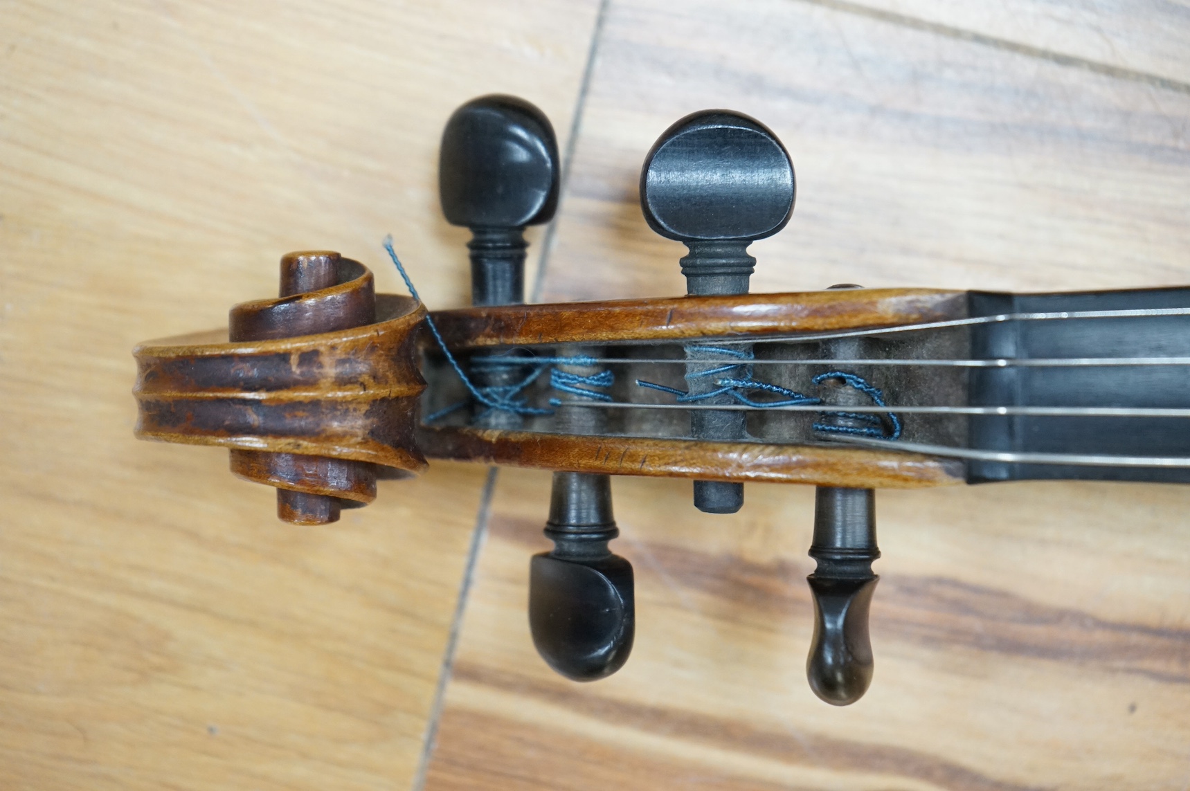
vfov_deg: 19.4
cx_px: 595
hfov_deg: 28.9
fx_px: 2312
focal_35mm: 70
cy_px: 396
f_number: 5.6
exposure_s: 1/80
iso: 3200
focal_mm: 70
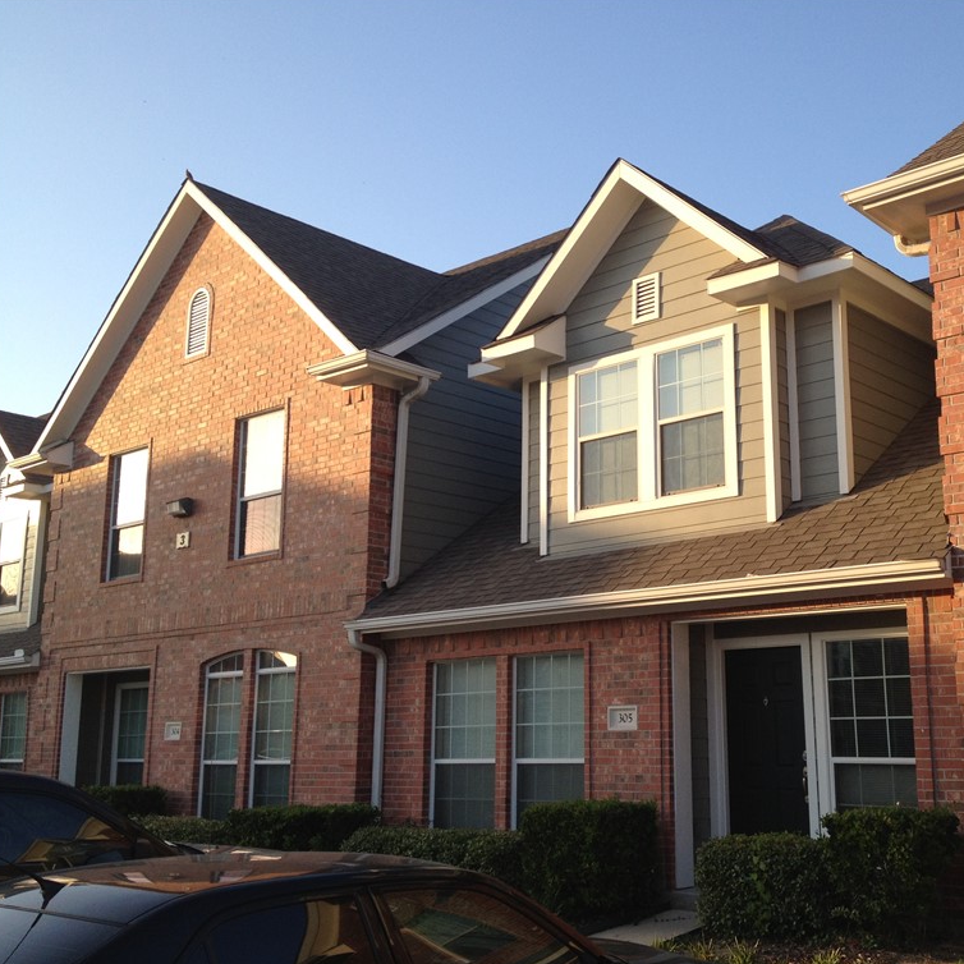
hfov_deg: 39.6
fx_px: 1323
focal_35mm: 42
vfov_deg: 40.0
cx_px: 639
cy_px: 485
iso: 64
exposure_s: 1/412
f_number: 2.4
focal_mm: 4.28
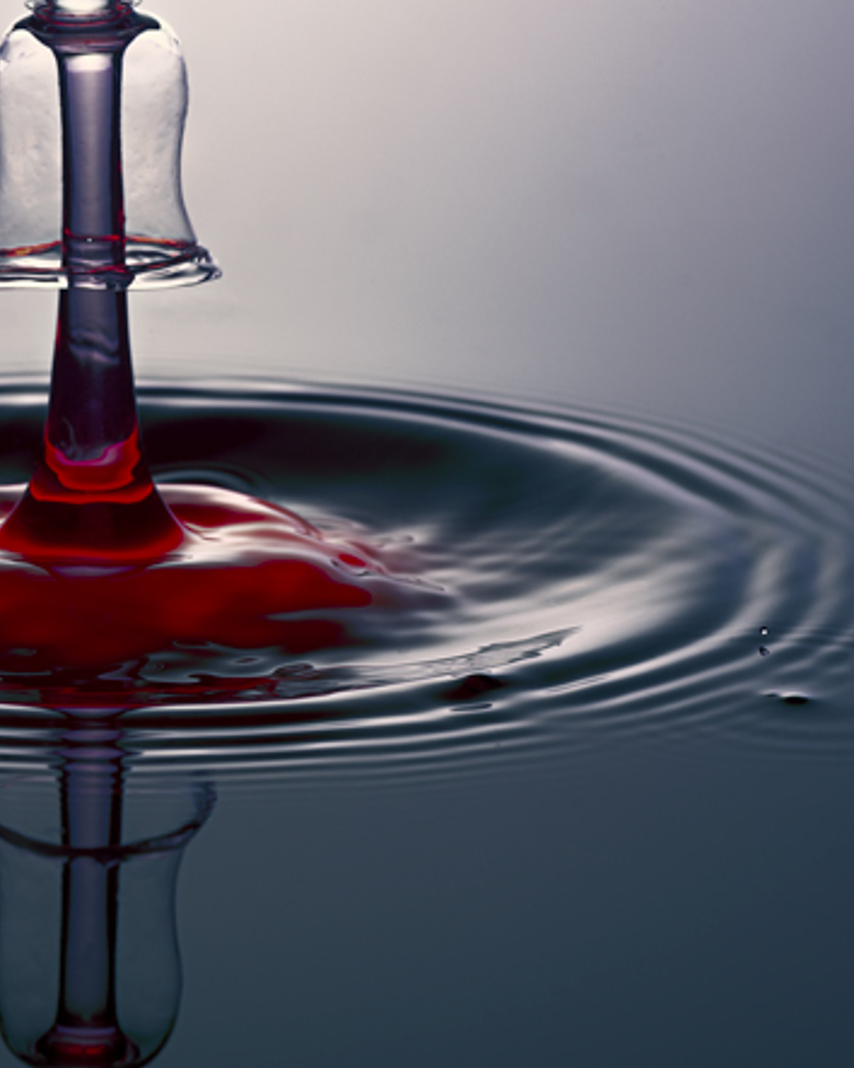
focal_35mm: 178
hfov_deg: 8.6
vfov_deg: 10.8
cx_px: 75
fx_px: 5628
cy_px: 488
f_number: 16
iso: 100
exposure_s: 1/125
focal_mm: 105
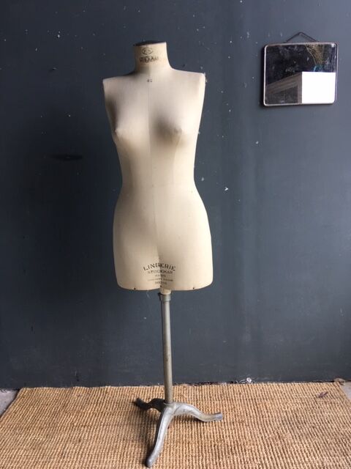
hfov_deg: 48.2
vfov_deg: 61.7
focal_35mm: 29
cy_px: 234
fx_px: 392
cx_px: 176
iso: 32
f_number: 2.2
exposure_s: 1/50
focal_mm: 4.15
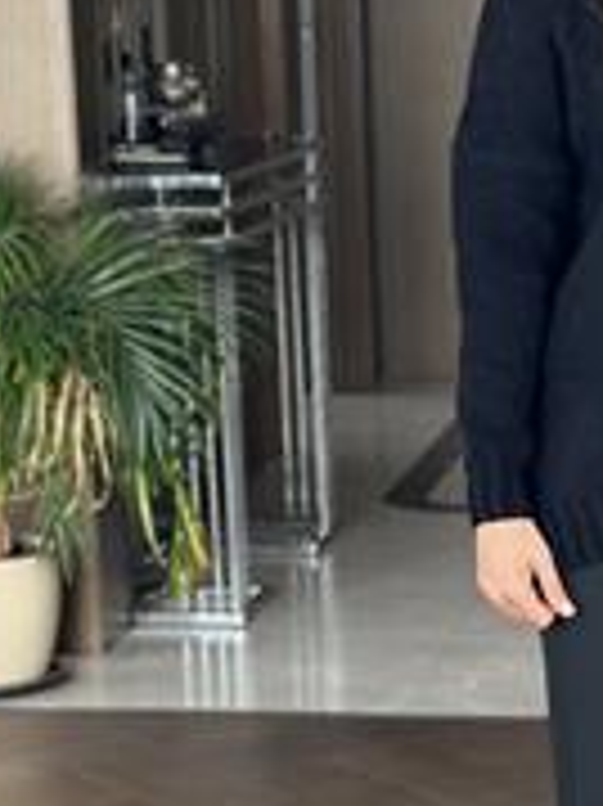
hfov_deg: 10.7
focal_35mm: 136
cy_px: 441
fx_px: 3163
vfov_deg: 14.5
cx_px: 720
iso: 160
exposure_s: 1/60
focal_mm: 6.86
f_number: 1.78
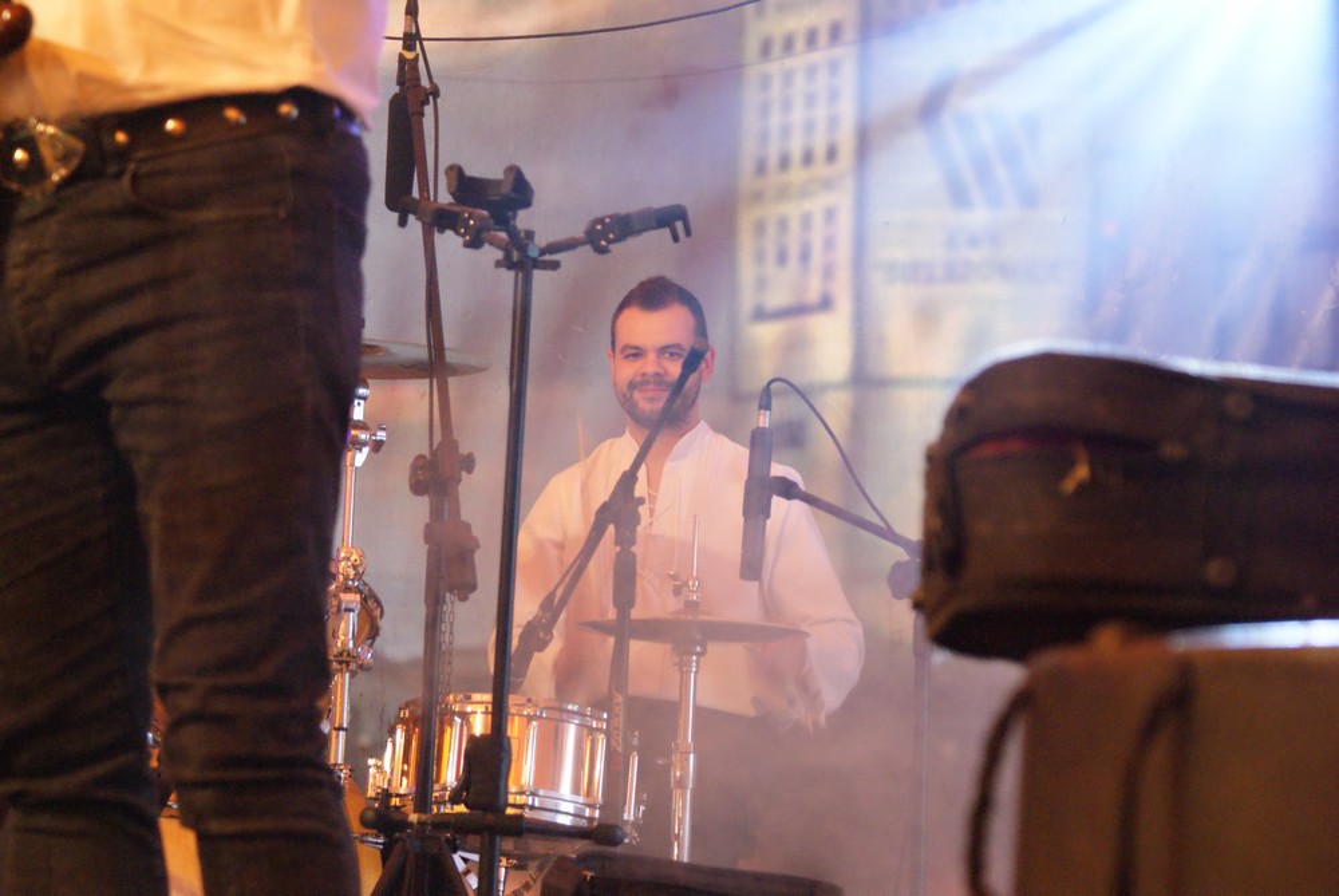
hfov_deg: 19.4
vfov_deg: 13.1
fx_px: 3909
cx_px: 670
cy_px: 448
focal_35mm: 105
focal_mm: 70
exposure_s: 1/30
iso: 1600
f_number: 5.6
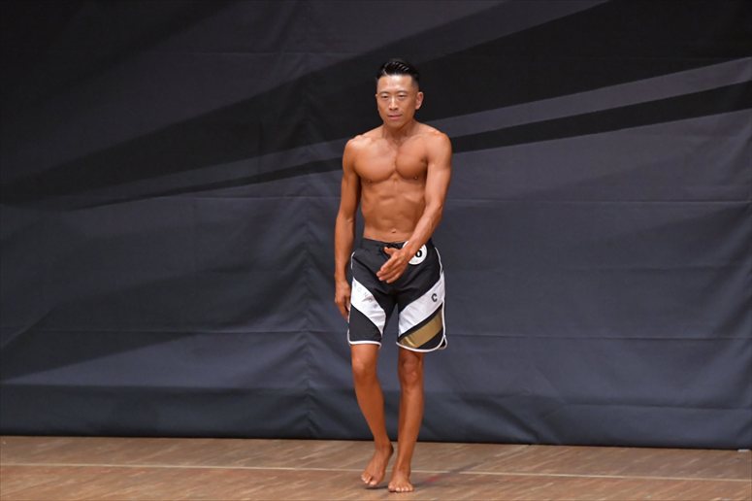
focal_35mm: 315
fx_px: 6577
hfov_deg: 6.5
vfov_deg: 4.4
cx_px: 376
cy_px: 250
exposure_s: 1/400
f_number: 5.6
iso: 6400
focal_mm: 210
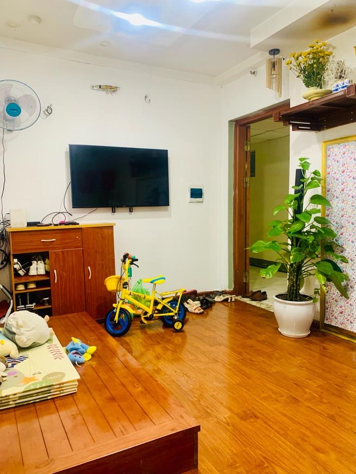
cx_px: 178
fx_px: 357
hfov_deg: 53.1
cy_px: 237
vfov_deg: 67.3
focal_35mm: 26
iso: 200
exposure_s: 1/60
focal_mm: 4.25
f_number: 1.8
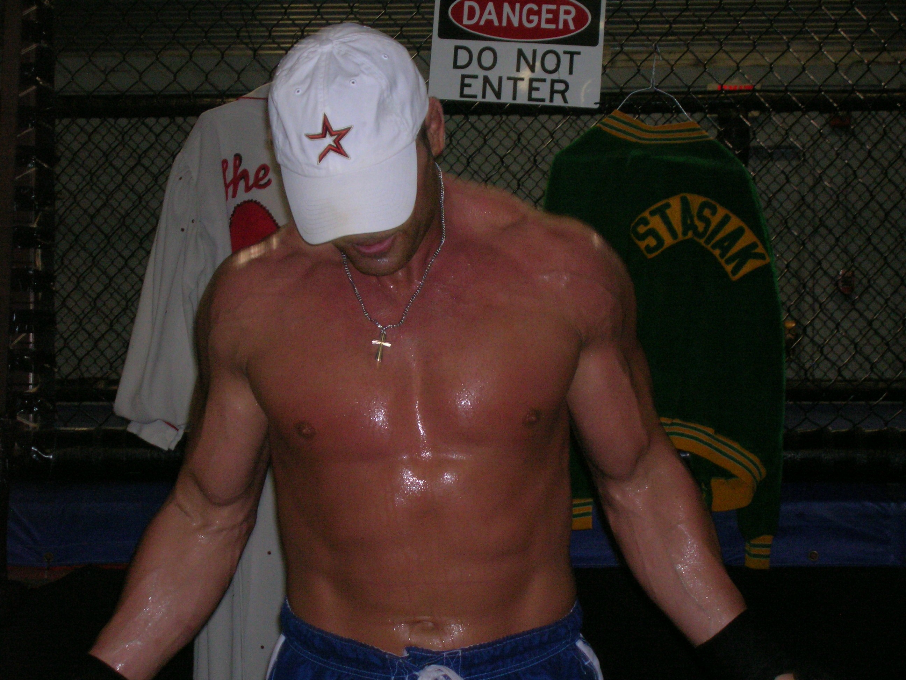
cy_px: 340
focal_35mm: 90
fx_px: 2356
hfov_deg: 21.8
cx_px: 453
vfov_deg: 16.4
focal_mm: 15
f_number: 4.5
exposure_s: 1/60.1
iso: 200
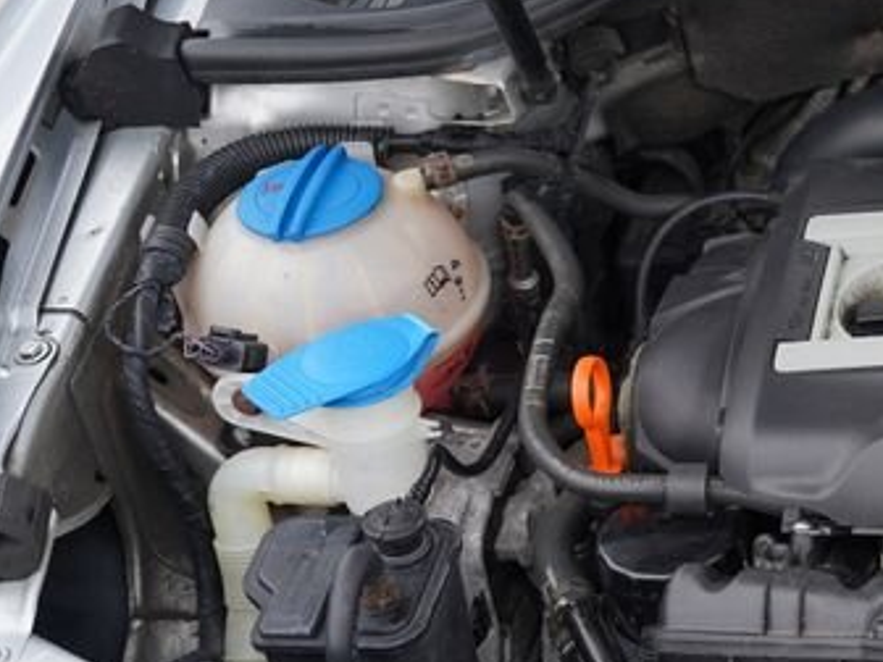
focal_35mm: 88
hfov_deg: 19.6
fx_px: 2245
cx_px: 1293
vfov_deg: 16.8
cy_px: 359
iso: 100
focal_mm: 30
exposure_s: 1/40
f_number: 3.2
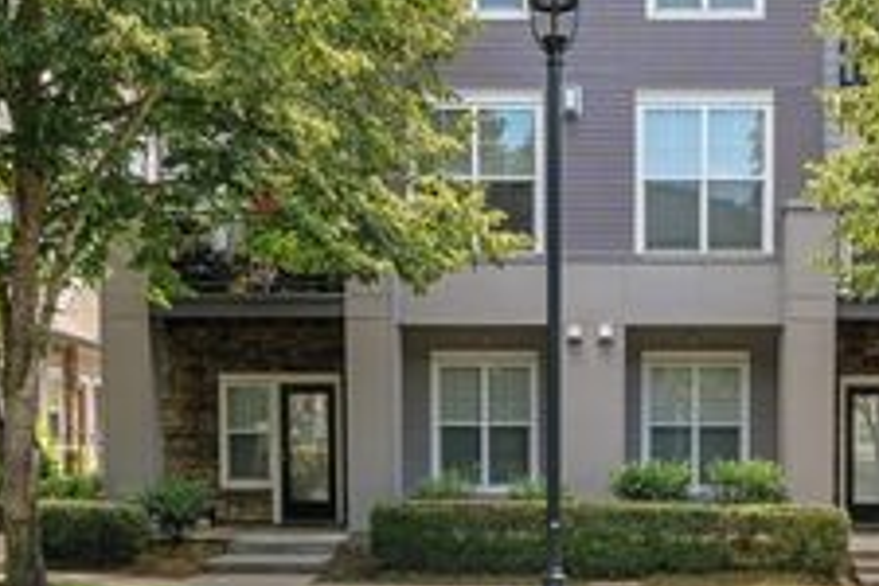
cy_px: 111
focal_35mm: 40
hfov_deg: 47.7
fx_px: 977
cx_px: 586
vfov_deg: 32.4
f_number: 8
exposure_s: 1/250
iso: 320
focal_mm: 18
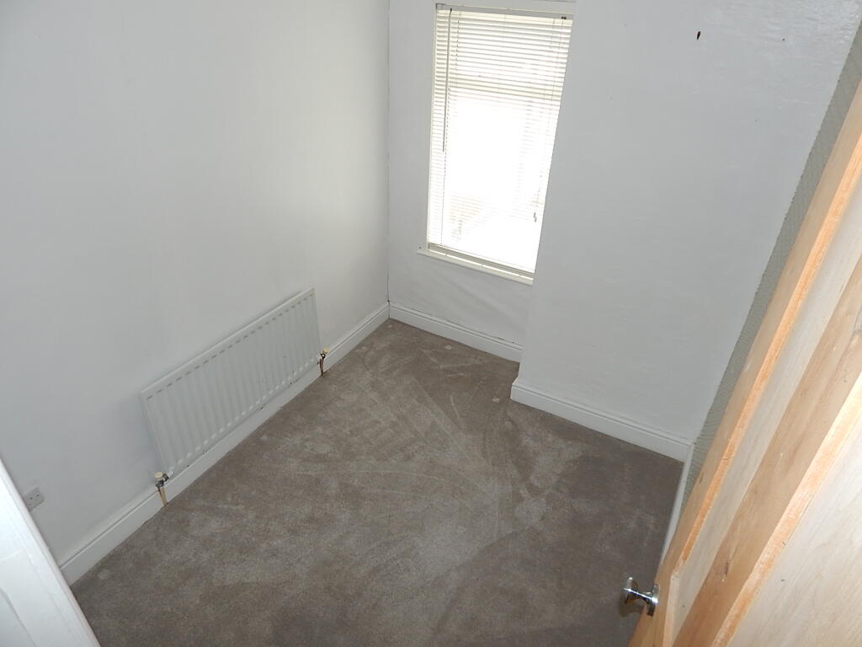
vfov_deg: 58.9
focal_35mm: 23
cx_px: 431
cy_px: 324
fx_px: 573
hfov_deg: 73.9
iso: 125
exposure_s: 1/100
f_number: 3
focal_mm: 4
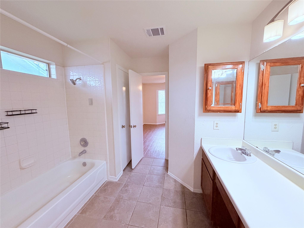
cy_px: 114
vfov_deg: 85.7
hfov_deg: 102.1
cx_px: 152
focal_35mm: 14
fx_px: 123
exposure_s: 1/120
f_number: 2.2
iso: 250
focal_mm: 2.22
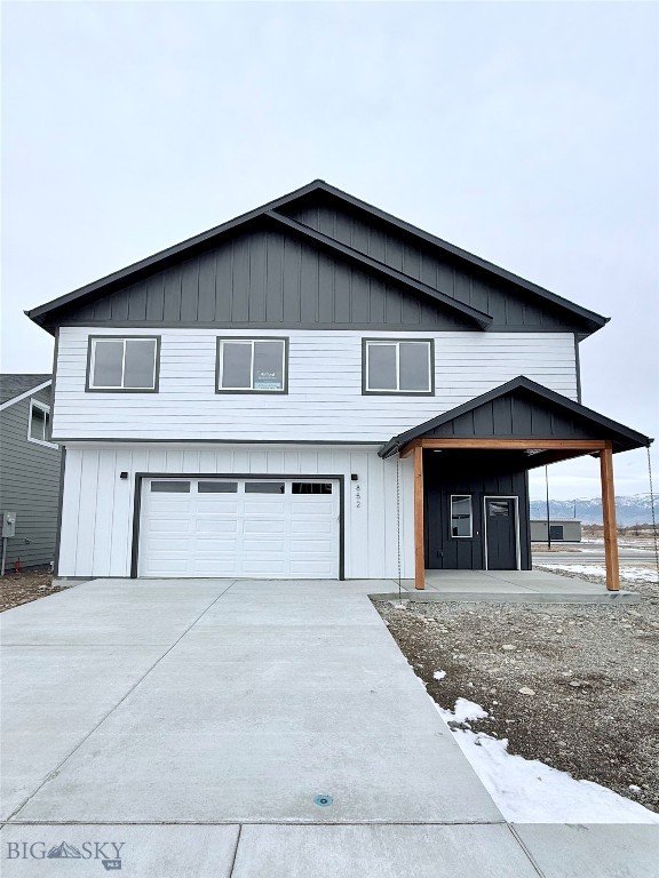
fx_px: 355
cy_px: 439
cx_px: 330
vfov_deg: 102.1
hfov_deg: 85.7
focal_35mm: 14
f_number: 2.2
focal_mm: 2.22
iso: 50
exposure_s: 1/193
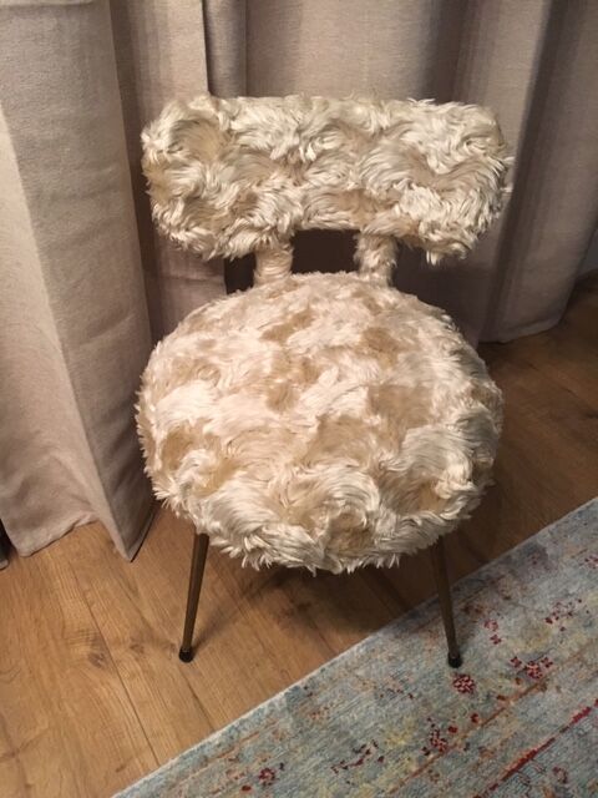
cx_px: 299
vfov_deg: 61.7
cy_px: 399
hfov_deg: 48.2
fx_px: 668
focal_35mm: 29
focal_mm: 4.15
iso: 200
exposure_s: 1/25
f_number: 2.2
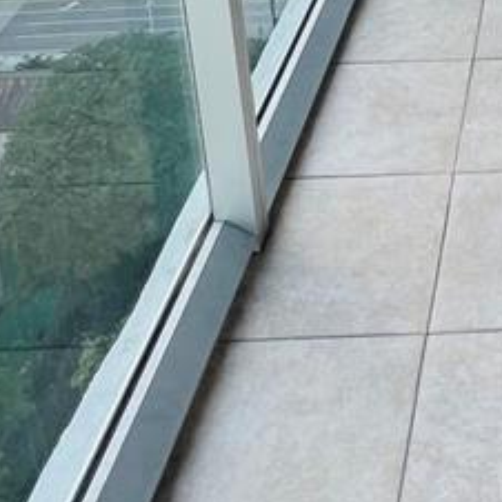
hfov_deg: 25.0
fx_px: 1001
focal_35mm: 61
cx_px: 626
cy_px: -284
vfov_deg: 22.3
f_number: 1.8
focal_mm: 1.57
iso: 32
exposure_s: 1/233
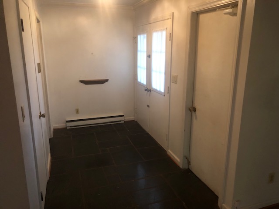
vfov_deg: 49.7
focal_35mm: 28
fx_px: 226
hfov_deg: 63.4
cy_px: 104
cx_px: 140
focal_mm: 4
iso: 100
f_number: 1.8
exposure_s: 1/11
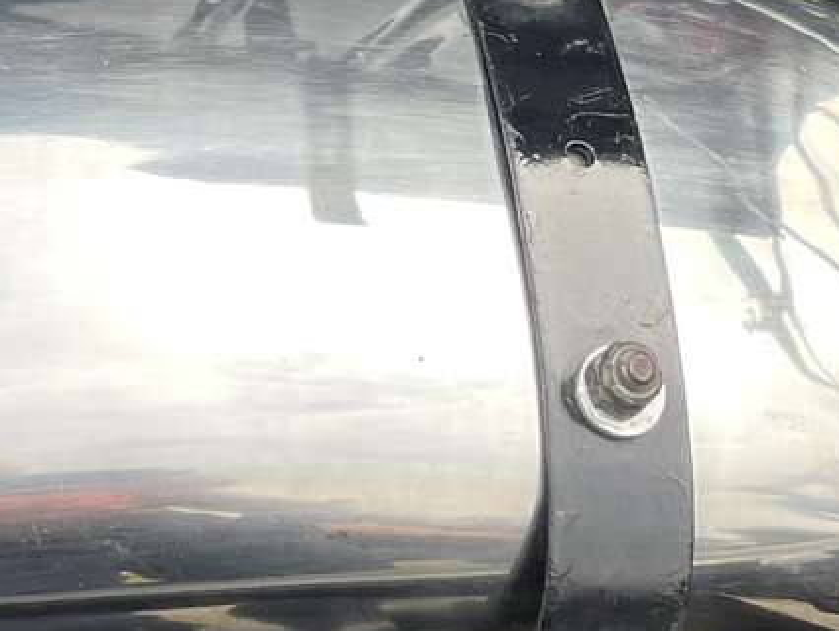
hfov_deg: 16.1
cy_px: -14
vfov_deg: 12.0
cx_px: 536
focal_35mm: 122
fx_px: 2959
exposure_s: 1/596
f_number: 1.6
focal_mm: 4.2
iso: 32
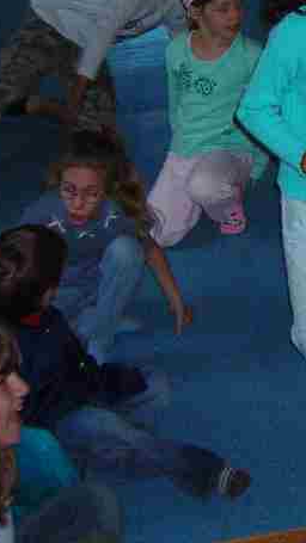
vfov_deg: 21.7
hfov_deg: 11.5
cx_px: 562
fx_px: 1399
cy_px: 105
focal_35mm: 97
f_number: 3.2
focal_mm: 6.3
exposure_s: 1/60.1
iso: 121
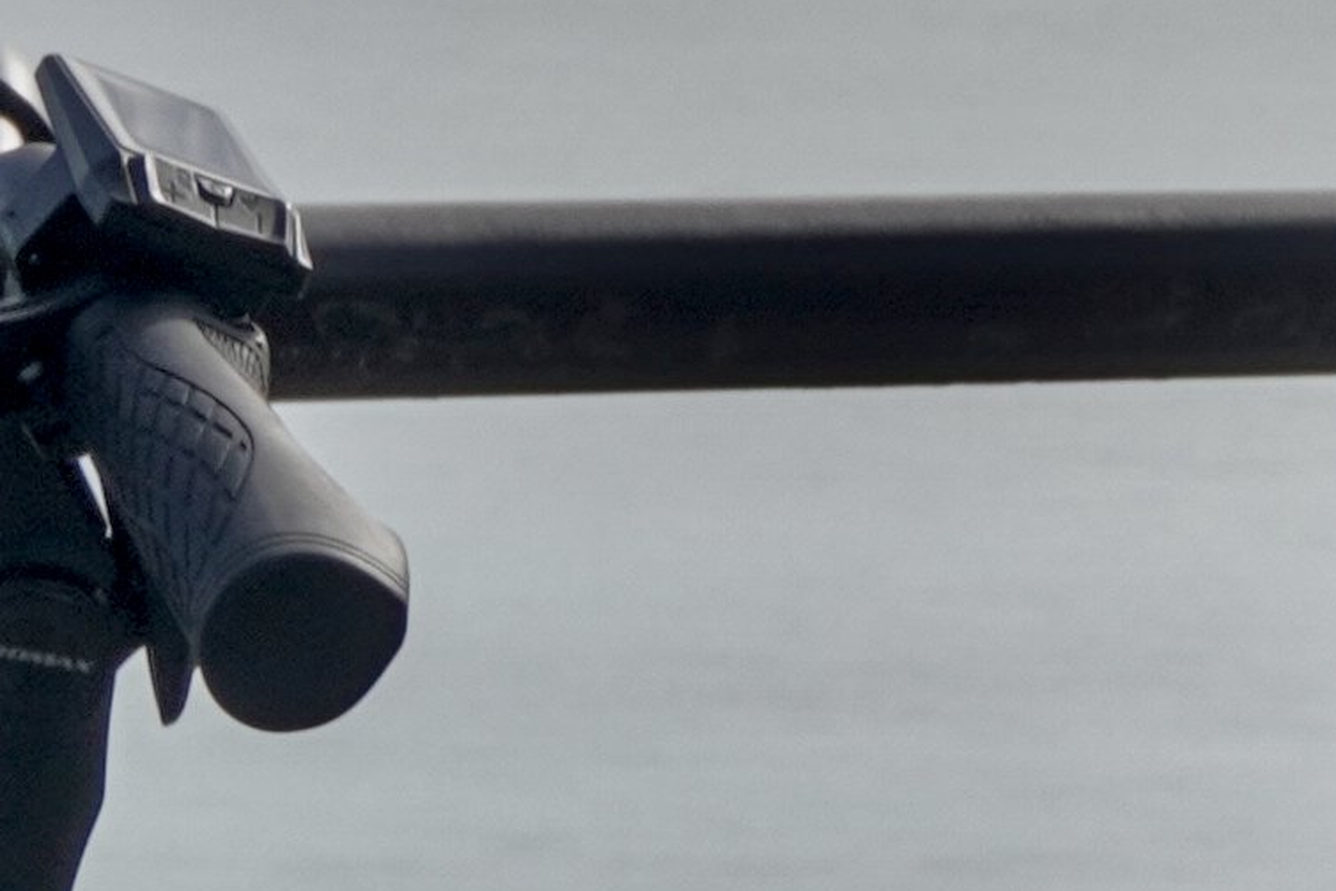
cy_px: 631
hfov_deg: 5.4
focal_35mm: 370
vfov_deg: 3.7
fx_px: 13732
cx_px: 3331
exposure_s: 1/200
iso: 100
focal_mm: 31
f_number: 9
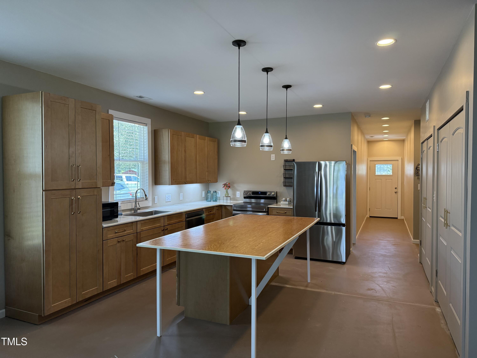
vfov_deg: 56.8
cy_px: 179
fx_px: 331
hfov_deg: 71.6
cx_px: 238
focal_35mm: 24
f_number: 1.78
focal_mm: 6.76
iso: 200
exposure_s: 1/177
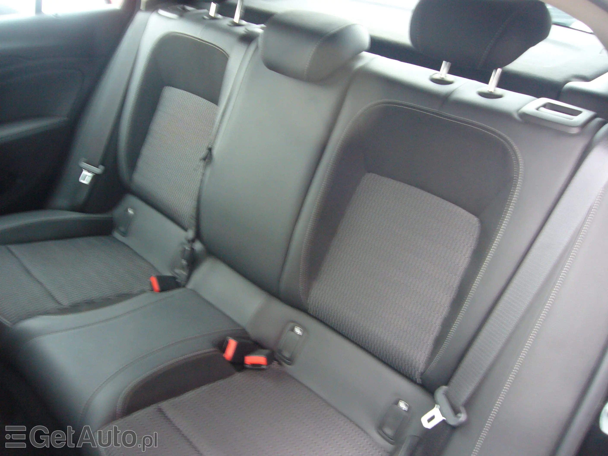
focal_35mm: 28
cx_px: 304
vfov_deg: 49.7
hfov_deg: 63.4
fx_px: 492
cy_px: 228
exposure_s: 1/8
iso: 200
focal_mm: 4.6
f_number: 2.8
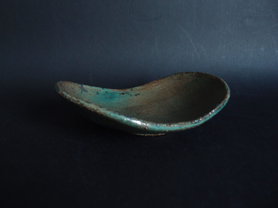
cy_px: 104
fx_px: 225
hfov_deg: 63.4
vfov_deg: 49.7
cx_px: 139
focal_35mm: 28
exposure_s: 1/13
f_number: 1.8
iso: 200
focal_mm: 6
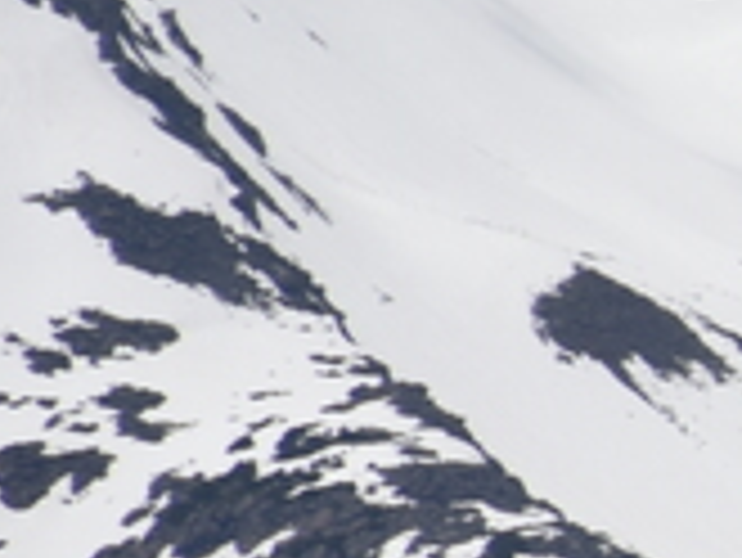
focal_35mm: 2235
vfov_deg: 0.7
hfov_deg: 0.9
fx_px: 47942
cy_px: 302
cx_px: 2734
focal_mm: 300
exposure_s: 1/640
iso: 100
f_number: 9
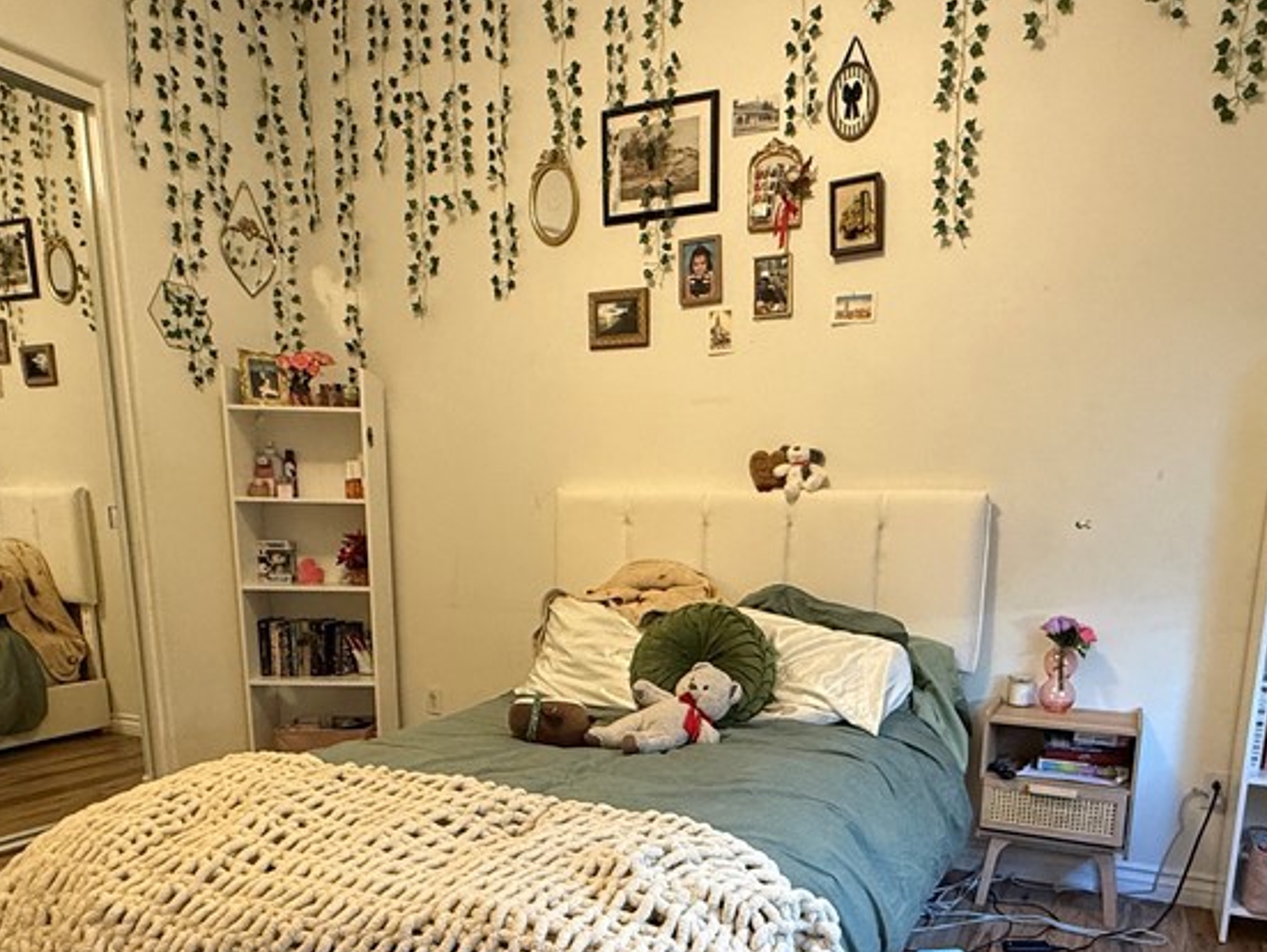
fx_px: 952
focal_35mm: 26
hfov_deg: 67.0
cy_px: 724
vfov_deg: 50.7
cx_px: 713
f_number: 2.2
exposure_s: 1/60
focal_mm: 2.22
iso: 500
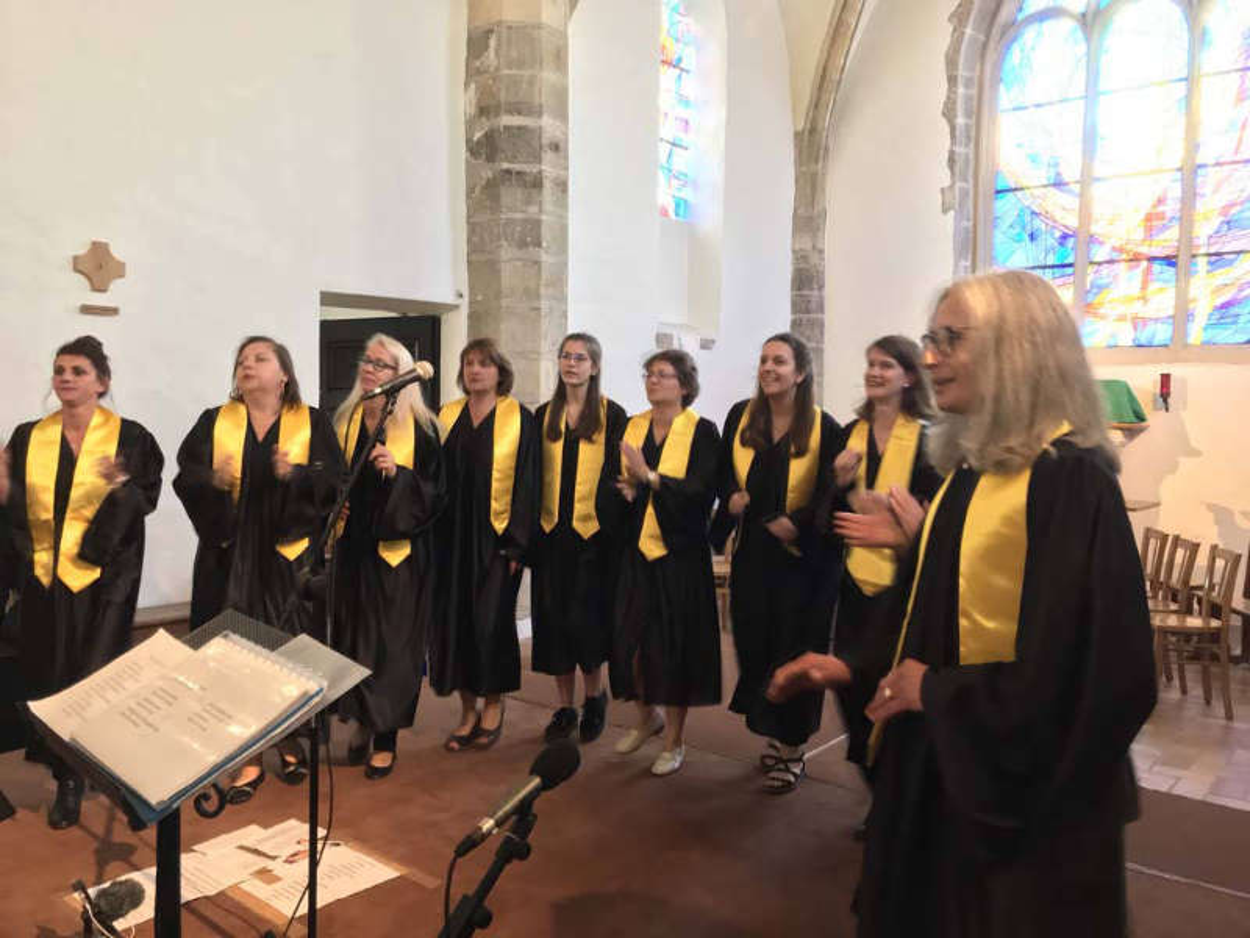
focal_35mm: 28
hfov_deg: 63.4
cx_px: 625
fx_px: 1011
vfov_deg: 49.7
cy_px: 469
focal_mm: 4
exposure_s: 1/33
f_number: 1.8
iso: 125
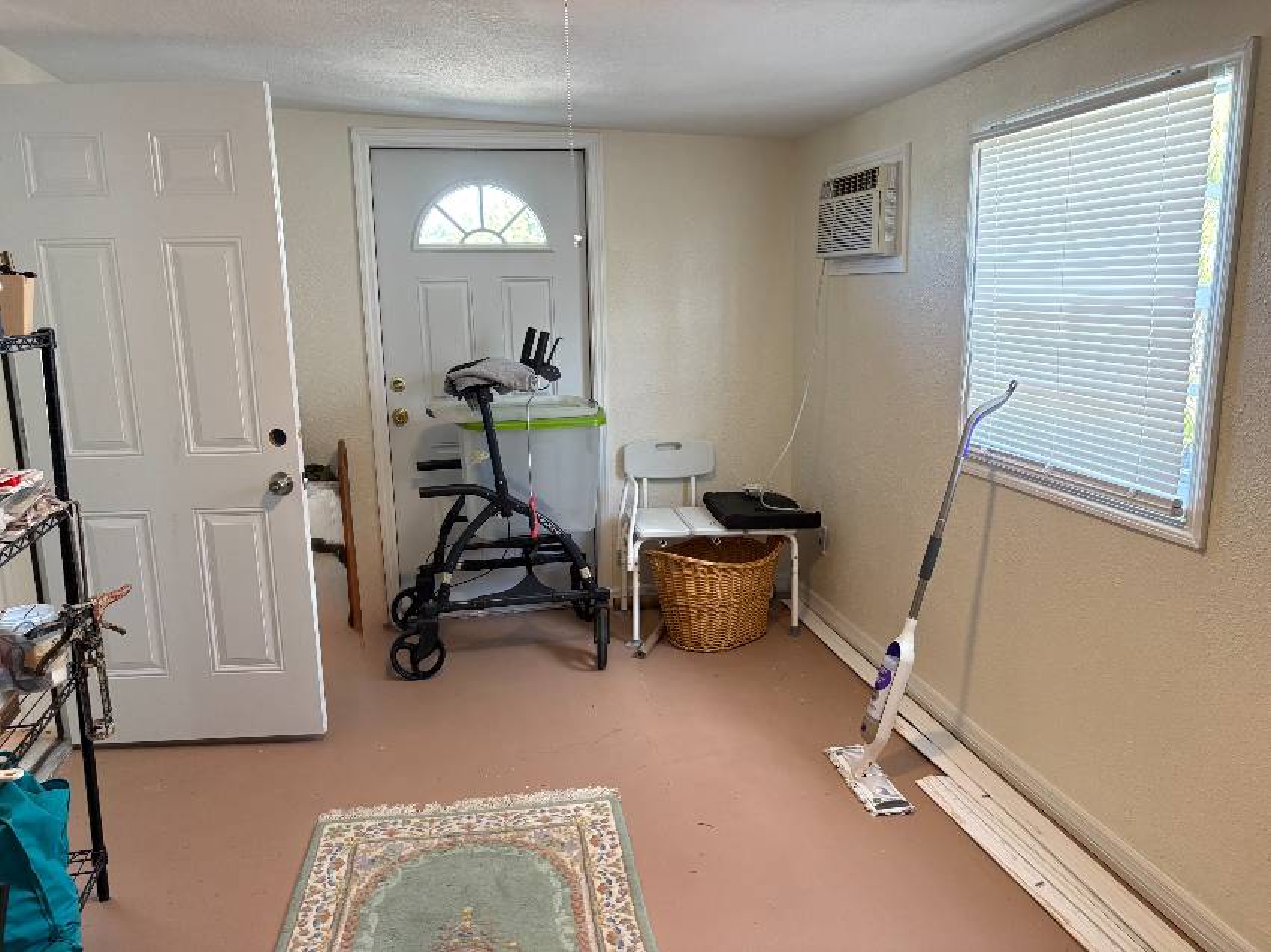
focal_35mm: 26
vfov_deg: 53.0
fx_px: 954
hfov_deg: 67.3
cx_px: 636
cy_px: 476
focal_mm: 5.96
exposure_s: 1/60
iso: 160
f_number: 1.6
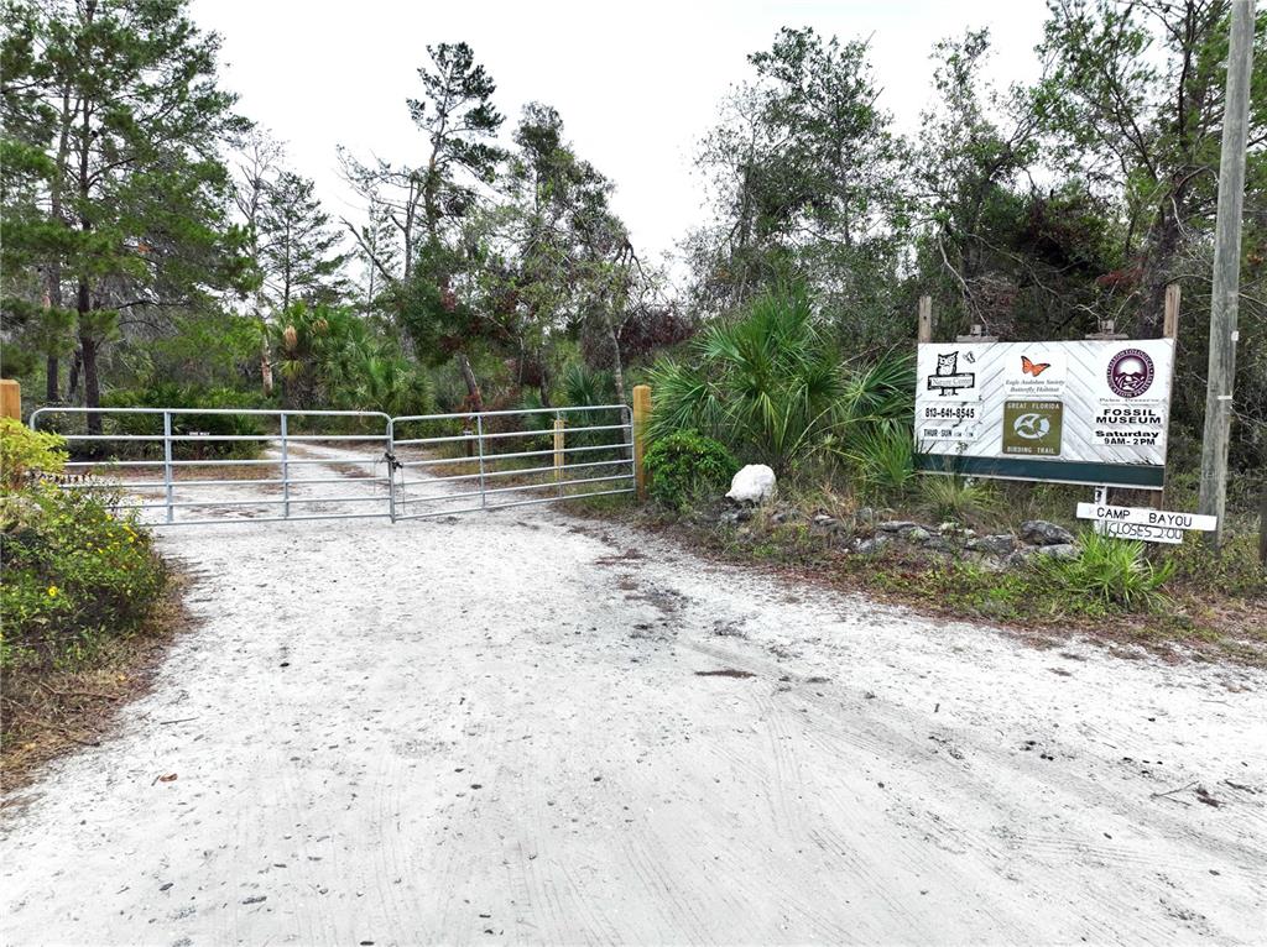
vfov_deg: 56.7
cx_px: 634
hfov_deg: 71.6
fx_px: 878
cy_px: 474
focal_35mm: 24
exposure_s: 1/320
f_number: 3.5
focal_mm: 12.29
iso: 200
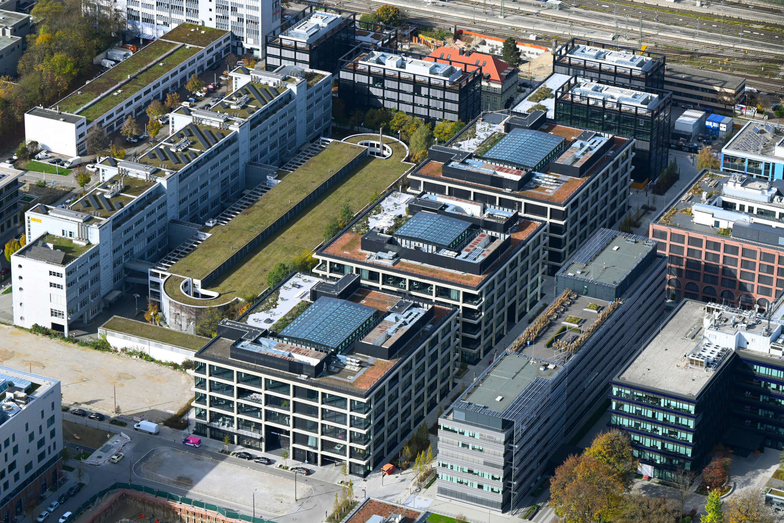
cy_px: 262
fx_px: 2613
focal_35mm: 120
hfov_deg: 17.1
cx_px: 392
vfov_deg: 11.4
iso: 1250
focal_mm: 120
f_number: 8
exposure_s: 1/3200
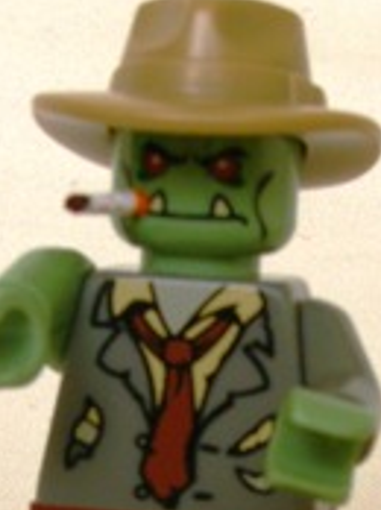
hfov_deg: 19.6
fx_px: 1103
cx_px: 198
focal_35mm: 75
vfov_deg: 24.9
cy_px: 498
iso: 50
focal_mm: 5.7
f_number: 4.9
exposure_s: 1/33
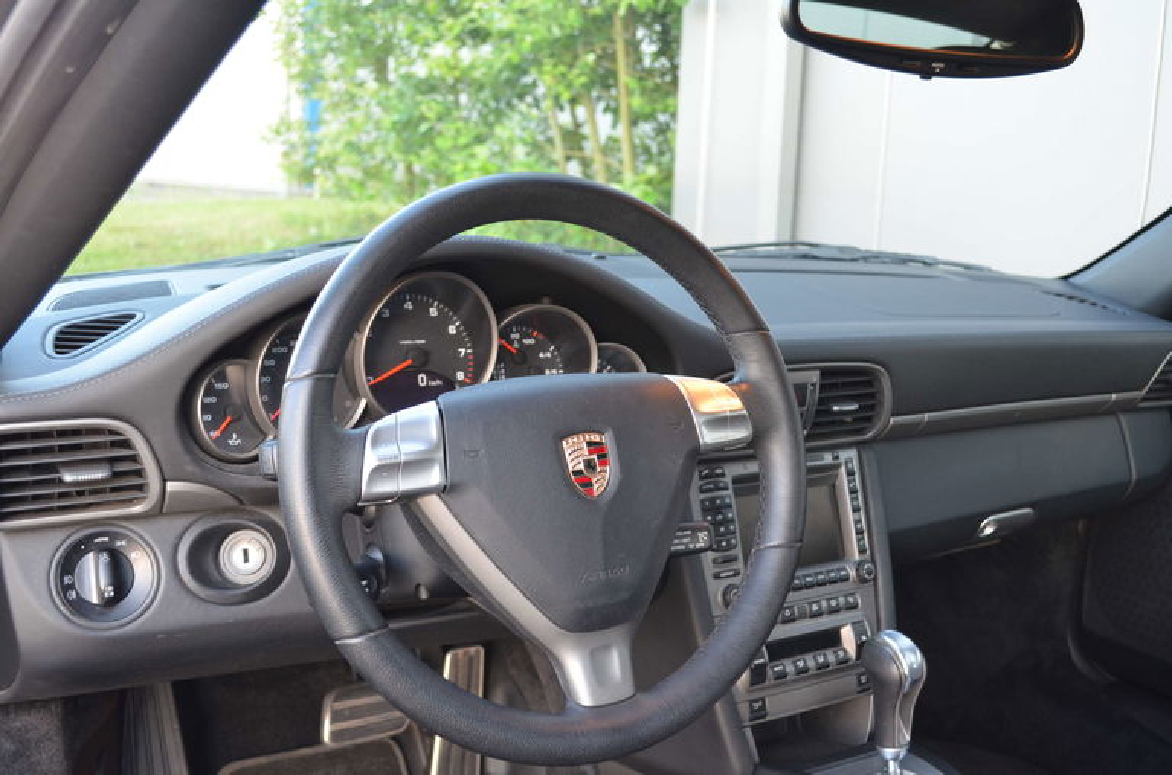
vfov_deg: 34.0
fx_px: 1267
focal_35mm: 39
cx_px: 586
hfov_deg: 49.7
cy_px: 388
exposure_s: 1/60
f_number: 4.2
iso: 640
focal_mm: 26
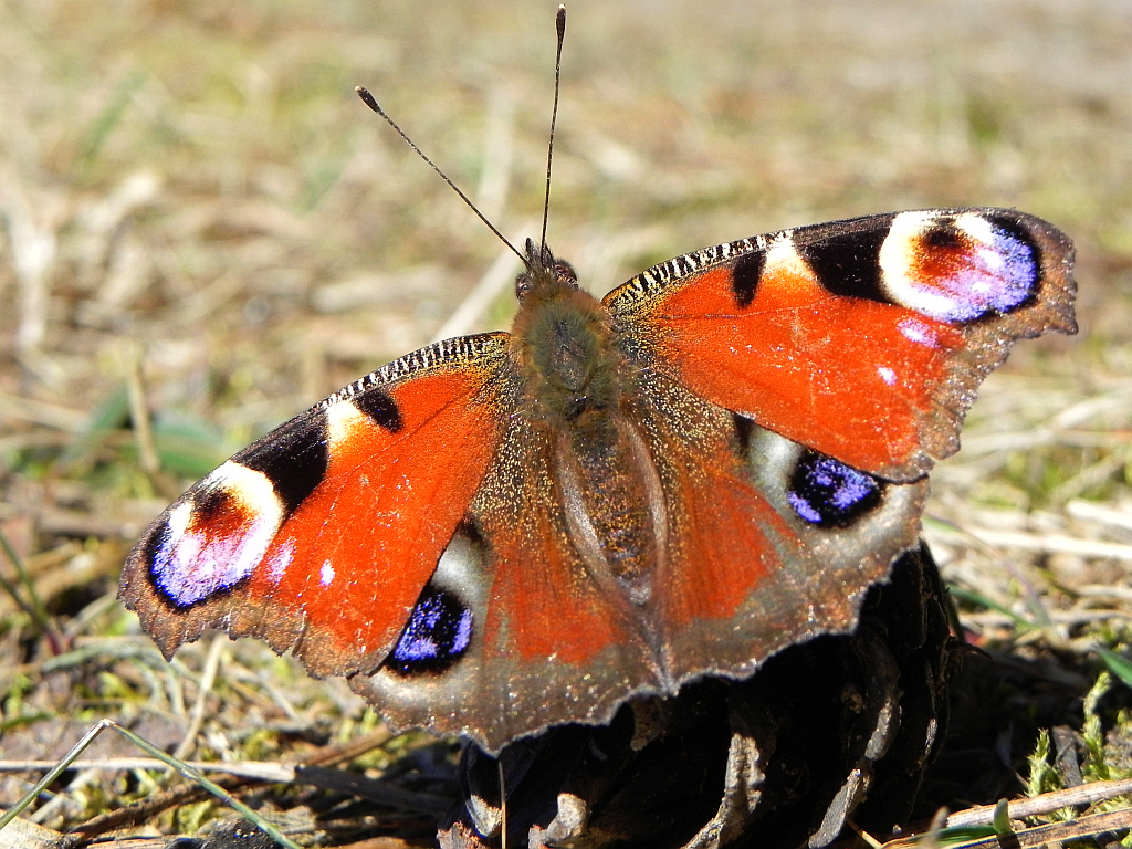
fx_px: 2453
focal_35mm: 75
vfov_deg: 19.6
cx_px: 566
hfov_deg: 26.0
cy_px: 424
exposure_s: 1/570
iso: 160
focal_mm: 13.4
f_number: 5
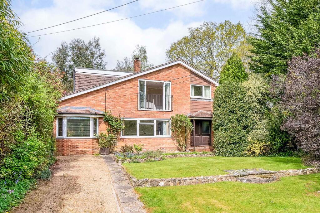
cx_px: 160
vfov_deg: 73.8
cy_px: 106
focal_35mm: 16
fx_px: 142
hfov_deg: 96.7
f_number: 9
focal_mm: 16
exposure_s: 1/200
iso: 250
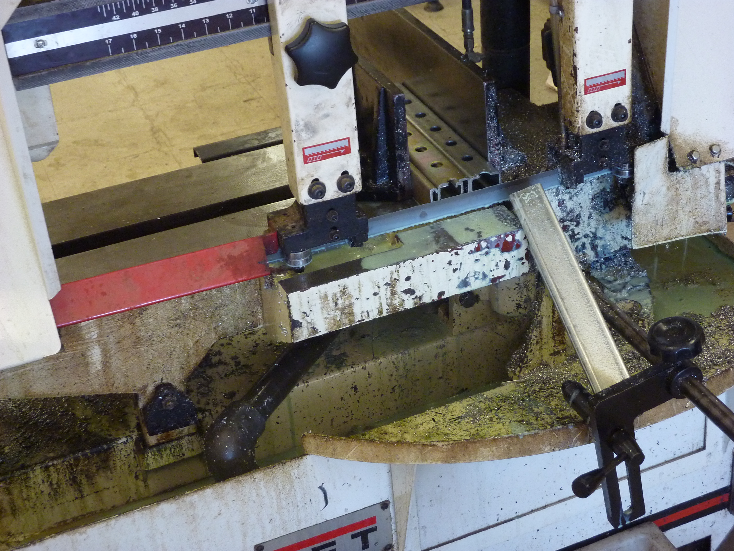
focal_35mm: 59
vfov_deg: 24.8
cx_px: 367
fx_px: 1251
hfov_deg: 32.7
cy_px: 276
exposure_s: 1/40
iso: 400
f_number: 3.9
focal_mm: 9.7
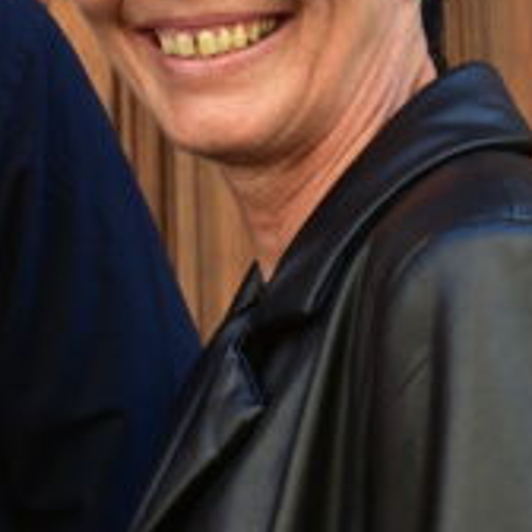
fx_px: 3147
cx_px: -408
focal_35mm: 181
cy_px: -28
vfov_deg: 9.6
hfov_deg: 9.2
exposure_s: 1/500
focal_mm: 35
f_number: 4.5
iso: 560
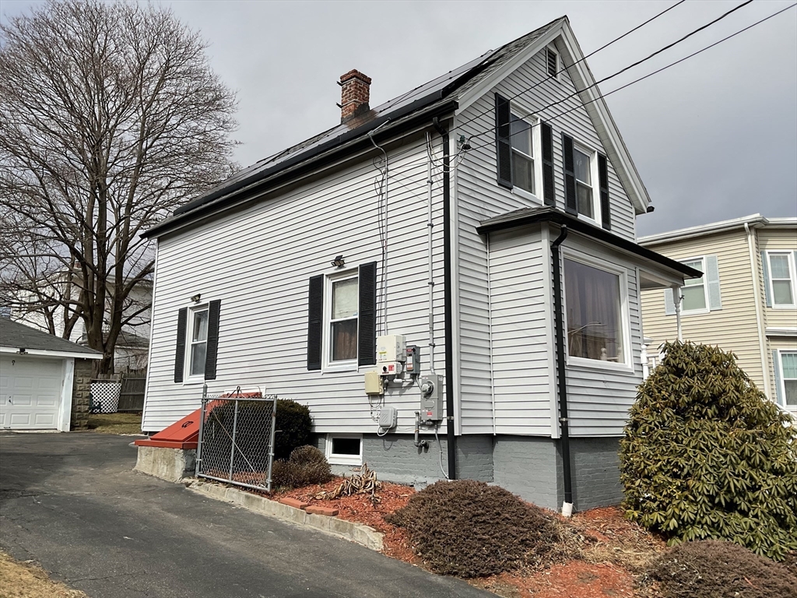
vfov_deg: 48.2
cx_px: 398
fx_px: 668
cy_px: 299
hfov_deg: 61.7
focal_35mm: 29
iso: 16
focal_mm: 3
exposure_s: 1/4065
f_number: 1.8
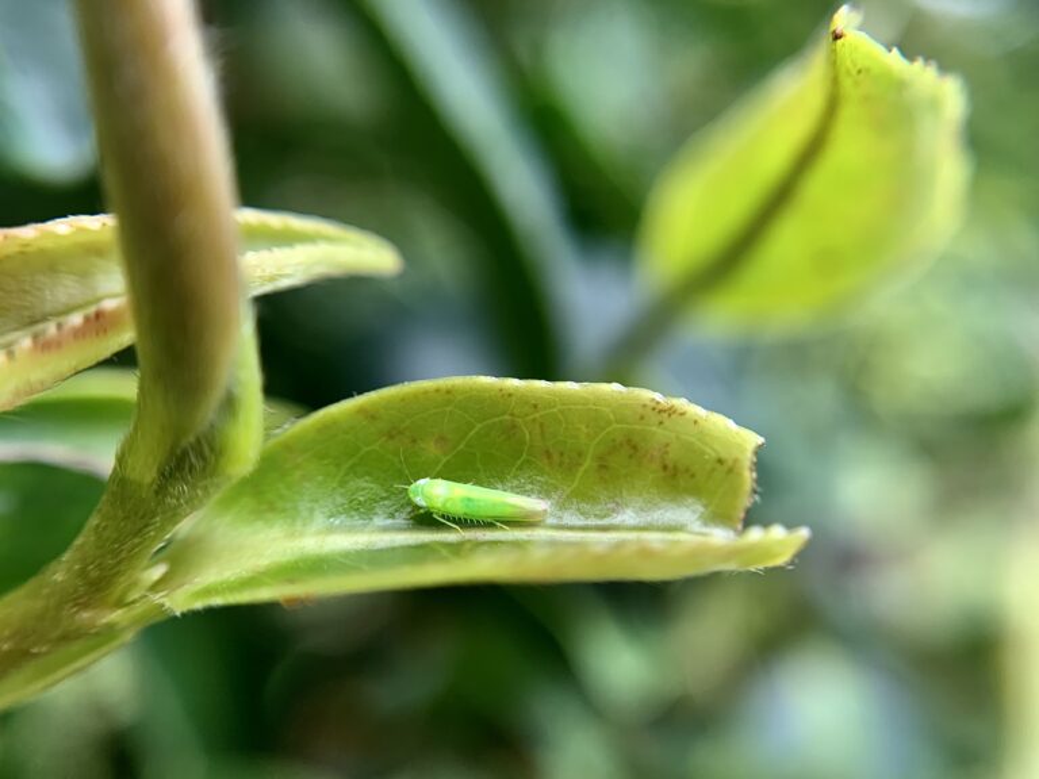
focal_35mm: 26
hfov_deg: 67.3
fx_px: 780
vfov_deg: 53.1
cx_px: 520
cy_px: 390
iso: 32
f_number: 1.8
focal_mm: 4.25
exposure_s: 1/121
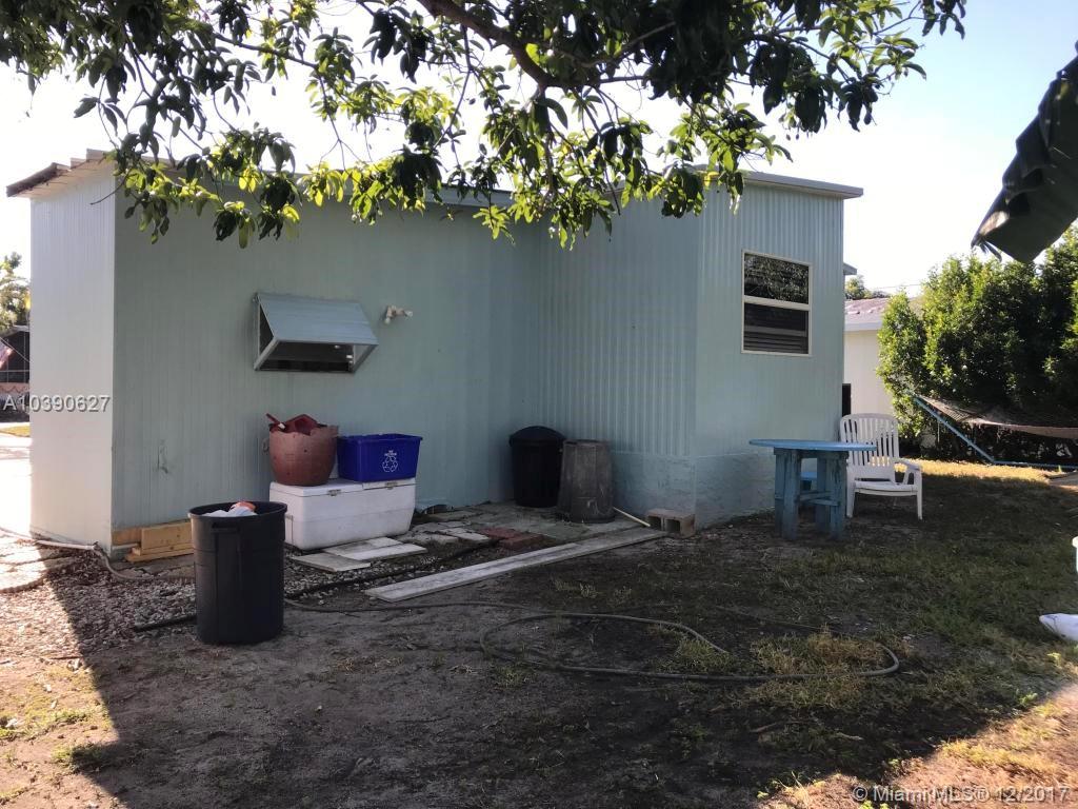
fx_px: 872
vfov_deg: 49.7
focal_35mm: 28
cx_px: 539
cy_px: 404
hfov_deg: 63.4
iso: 20
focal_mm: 3.99
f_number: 1.8
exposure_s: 1/725
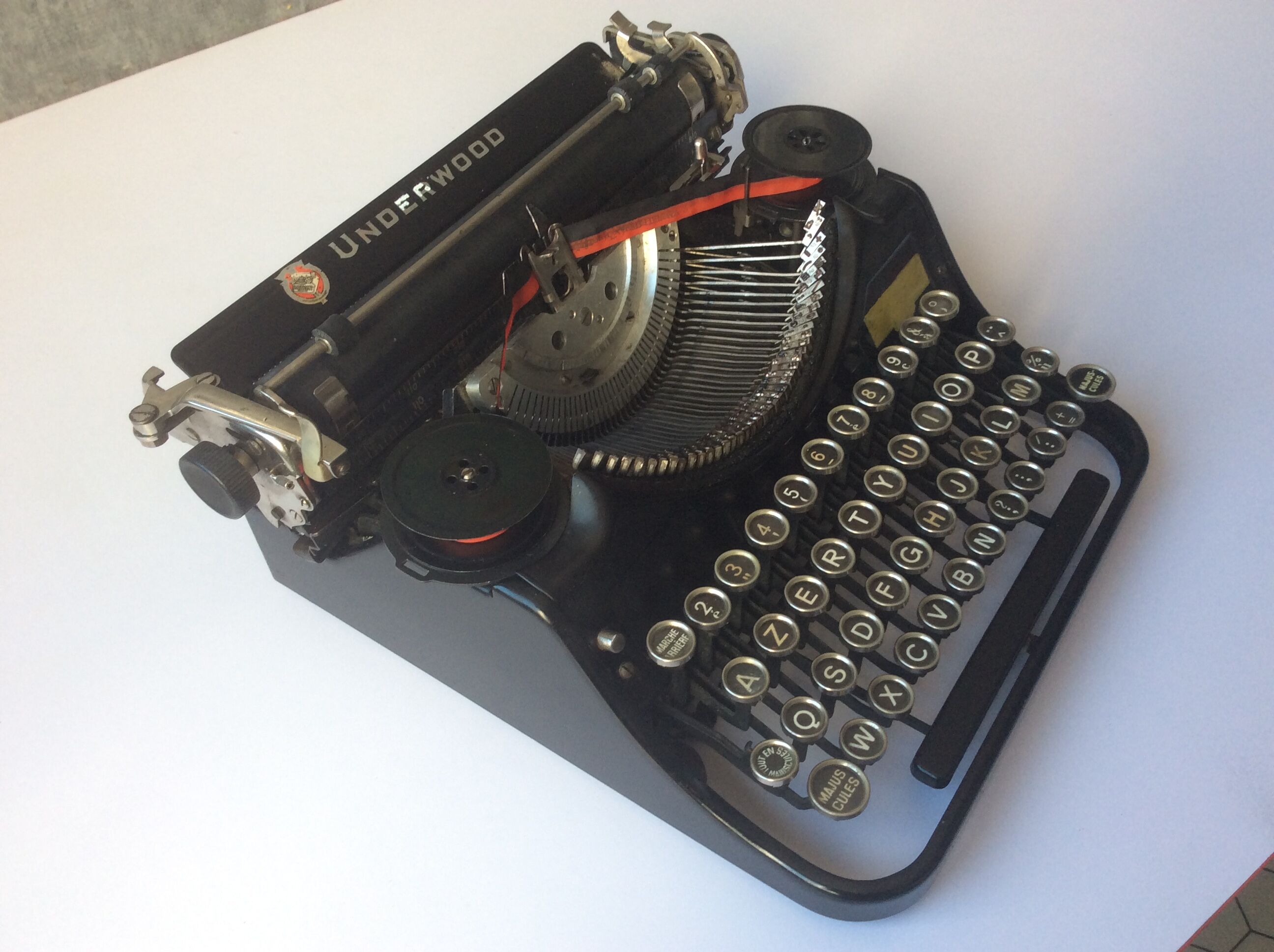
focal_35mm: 32
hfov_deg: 56.9
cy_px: 476
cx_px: 637
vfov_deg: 44.1
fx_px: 1176
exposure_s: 1/33
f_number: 2.4
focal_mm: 3.3
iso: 32
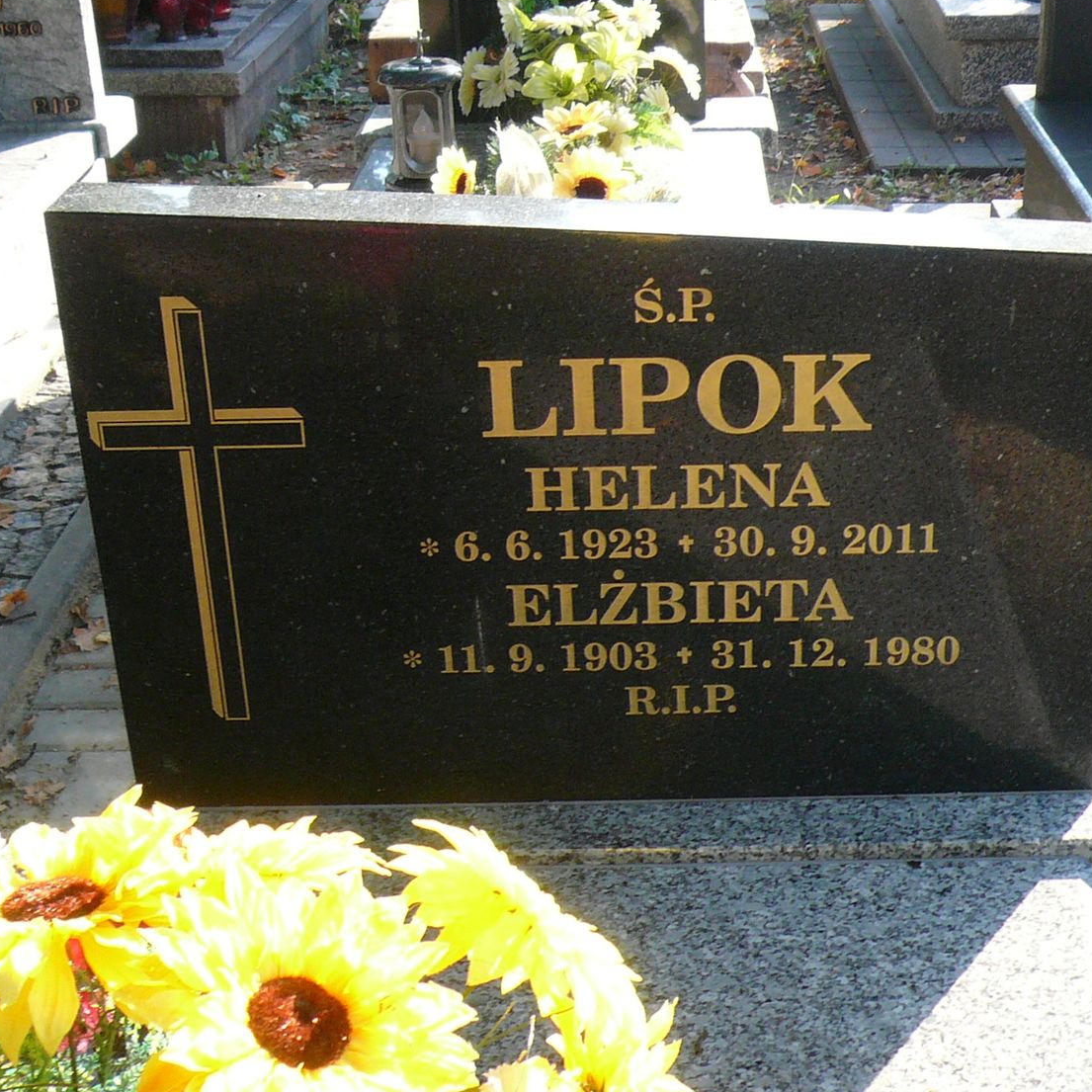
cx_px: 668
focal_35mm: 54
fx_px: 1927
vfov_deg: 31.6
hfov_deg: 31.5
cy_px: 549
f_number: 2.9
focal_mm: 4.9
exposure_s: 1/160
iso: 100
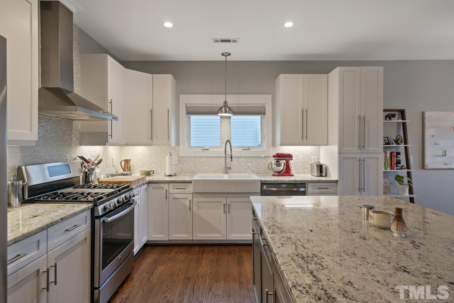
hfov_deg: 86.9
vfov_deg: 64.5
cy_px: 152
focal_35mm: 19
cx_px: 227
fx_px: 240
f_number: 11
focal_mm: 19
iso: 200
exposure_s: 1/2
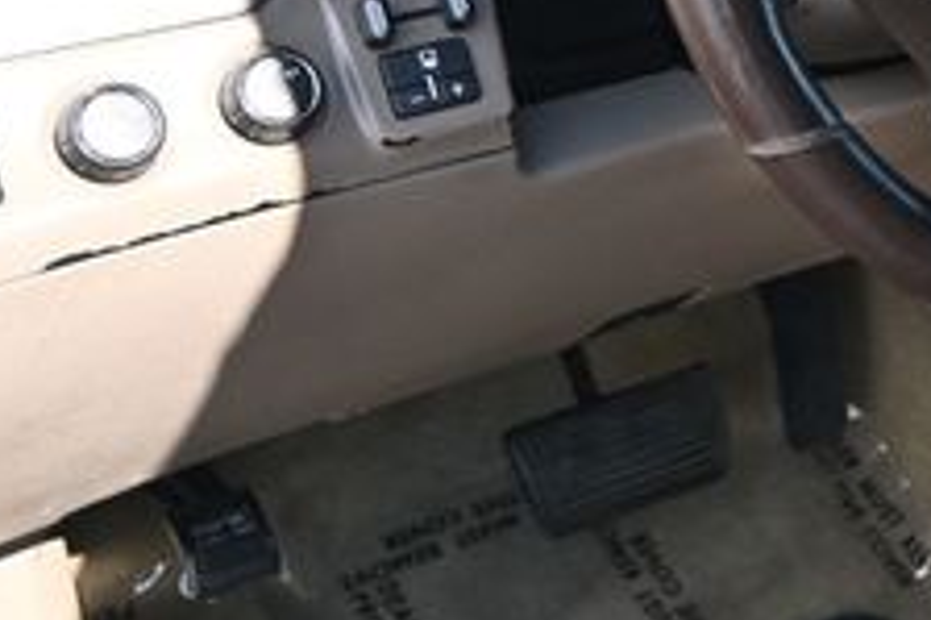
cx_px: 1110
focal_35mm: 81
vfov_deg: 16.6
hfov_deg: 23.0
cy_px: 125
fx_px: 2104
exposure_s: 1/250
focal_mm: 19
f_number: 4
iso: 280
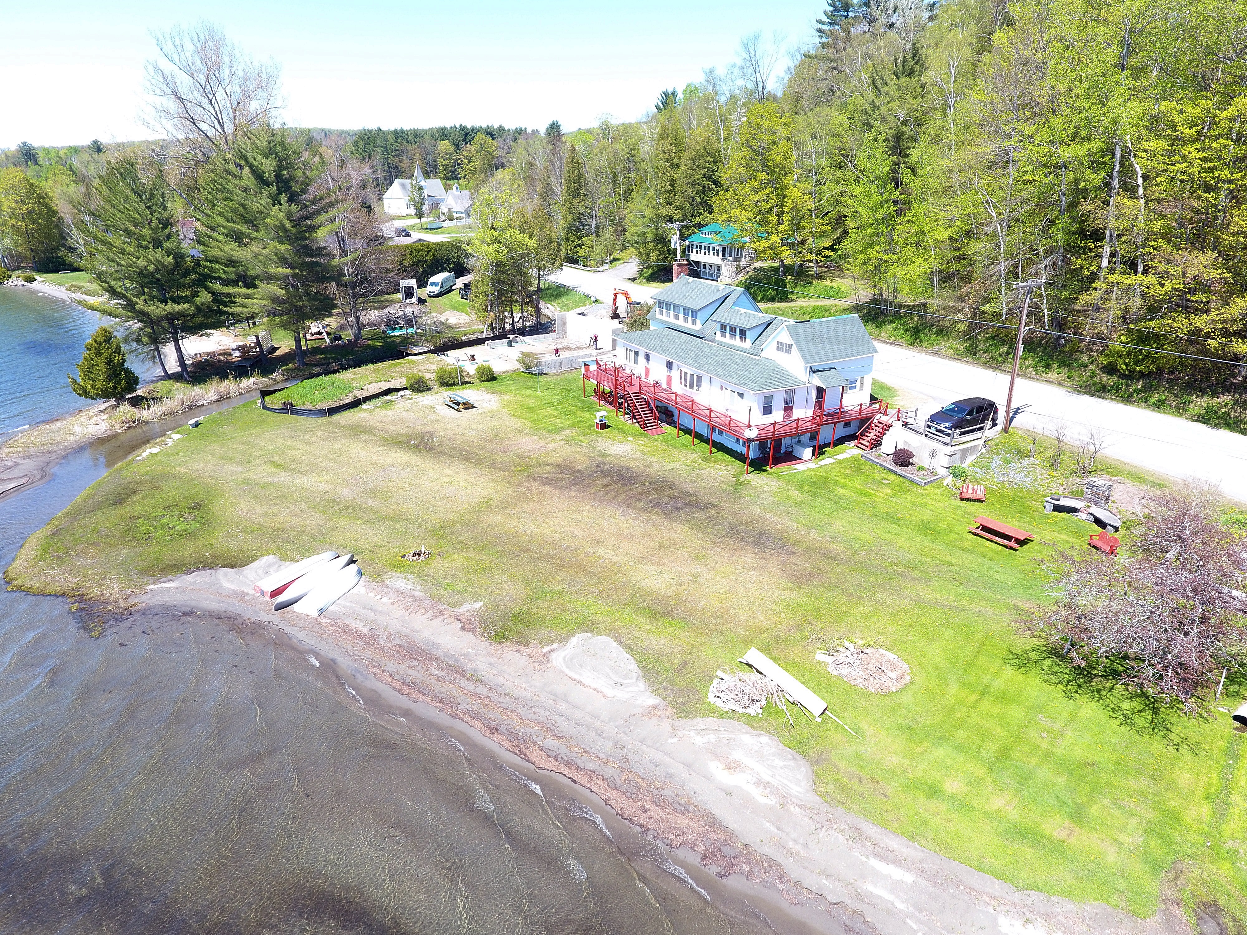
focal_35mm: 20
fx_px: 720
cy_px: 468
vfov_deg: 66.0
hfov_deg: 81.7
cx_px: 624
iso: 100
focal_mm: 3.61
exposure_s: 1/227
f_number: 2.8
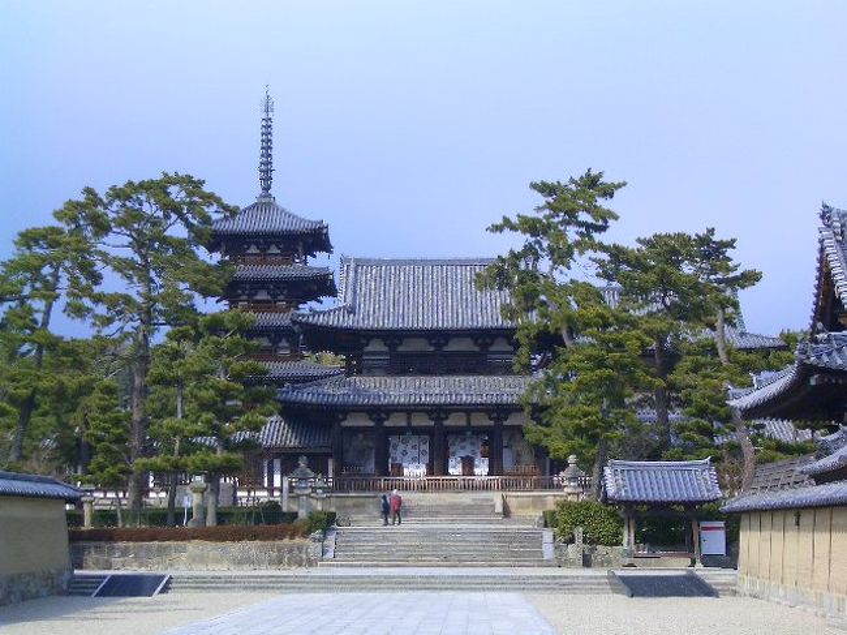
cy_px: 318
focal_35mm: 74
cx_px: 424
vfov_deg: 19.9
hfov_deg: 26.3
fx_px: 1810
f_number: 6.2
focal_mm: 12.2
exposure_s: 1/250
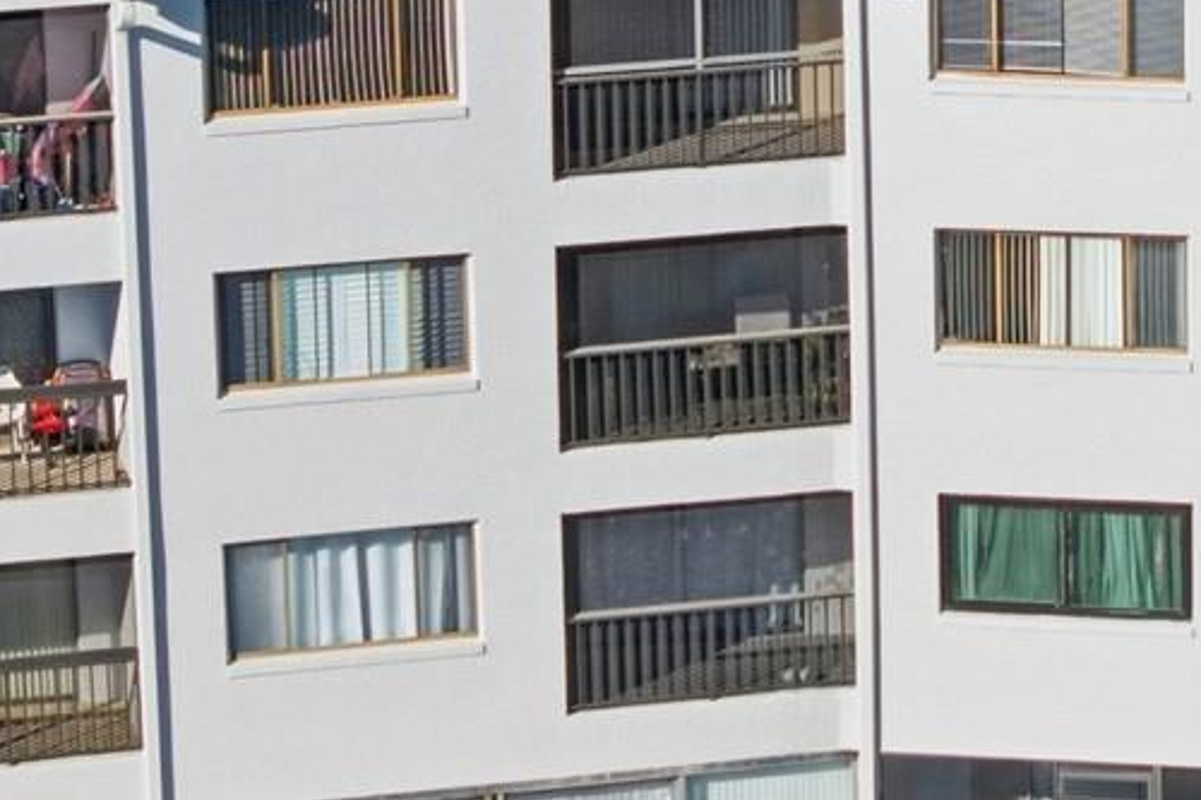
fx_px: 7770
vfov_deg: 5.9
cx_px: 1263
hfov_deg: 8.8
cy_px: -257
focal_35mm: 233
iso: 110
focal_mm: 19.4
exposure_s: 1/60
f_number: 2.8
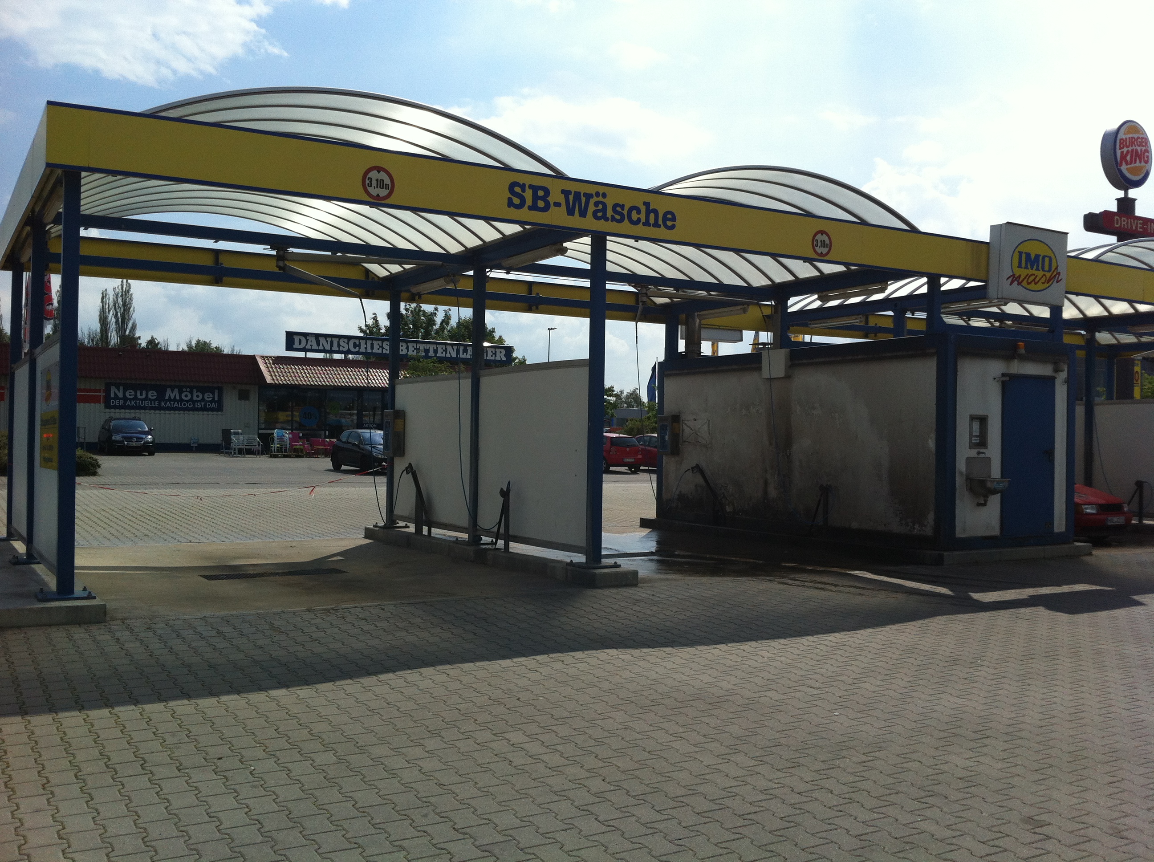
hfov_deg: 52.7
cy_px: 431
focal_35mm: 35
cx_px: 577
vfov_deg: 40.6
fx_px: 1165
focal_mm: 3.85
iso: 80
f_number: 2.8
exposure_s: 1/2742
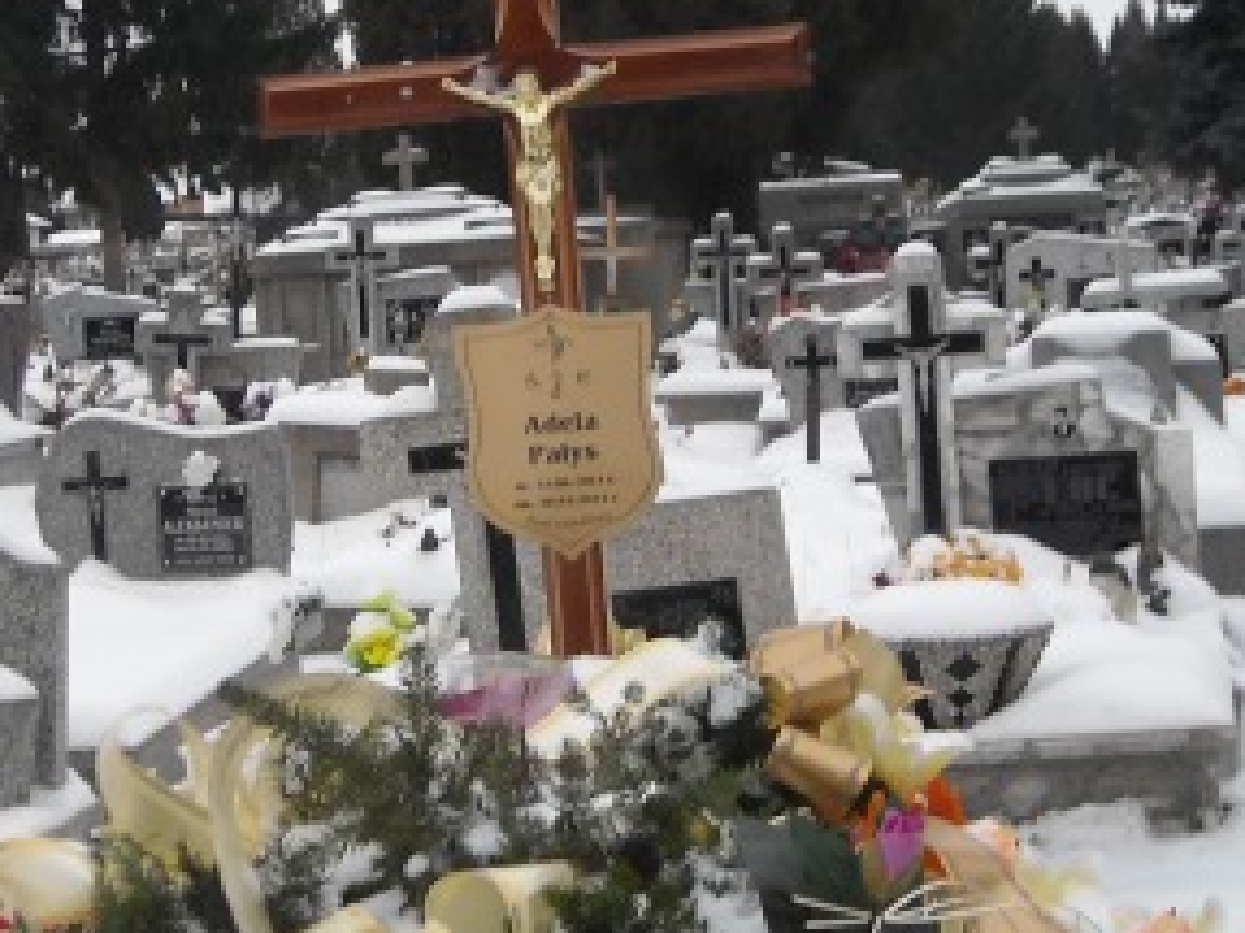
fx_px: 2804
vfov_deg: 18.9
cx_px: 416
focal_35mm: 78
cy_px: 421
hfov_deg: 24.9
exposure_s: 1/129
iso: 64
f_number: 5.6
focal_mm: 5.7
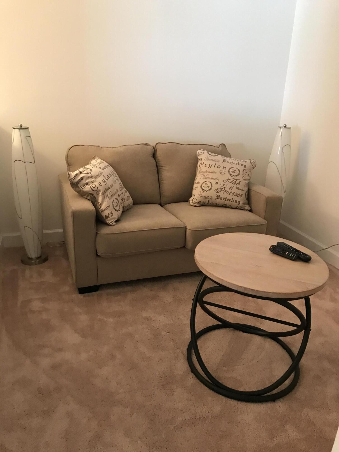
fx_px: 366
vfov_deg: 63.4
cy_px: 226
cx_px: 170
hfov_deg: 49.7
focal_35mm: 28
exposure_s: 1/9
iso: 100
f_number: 1.8
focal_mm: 3.99
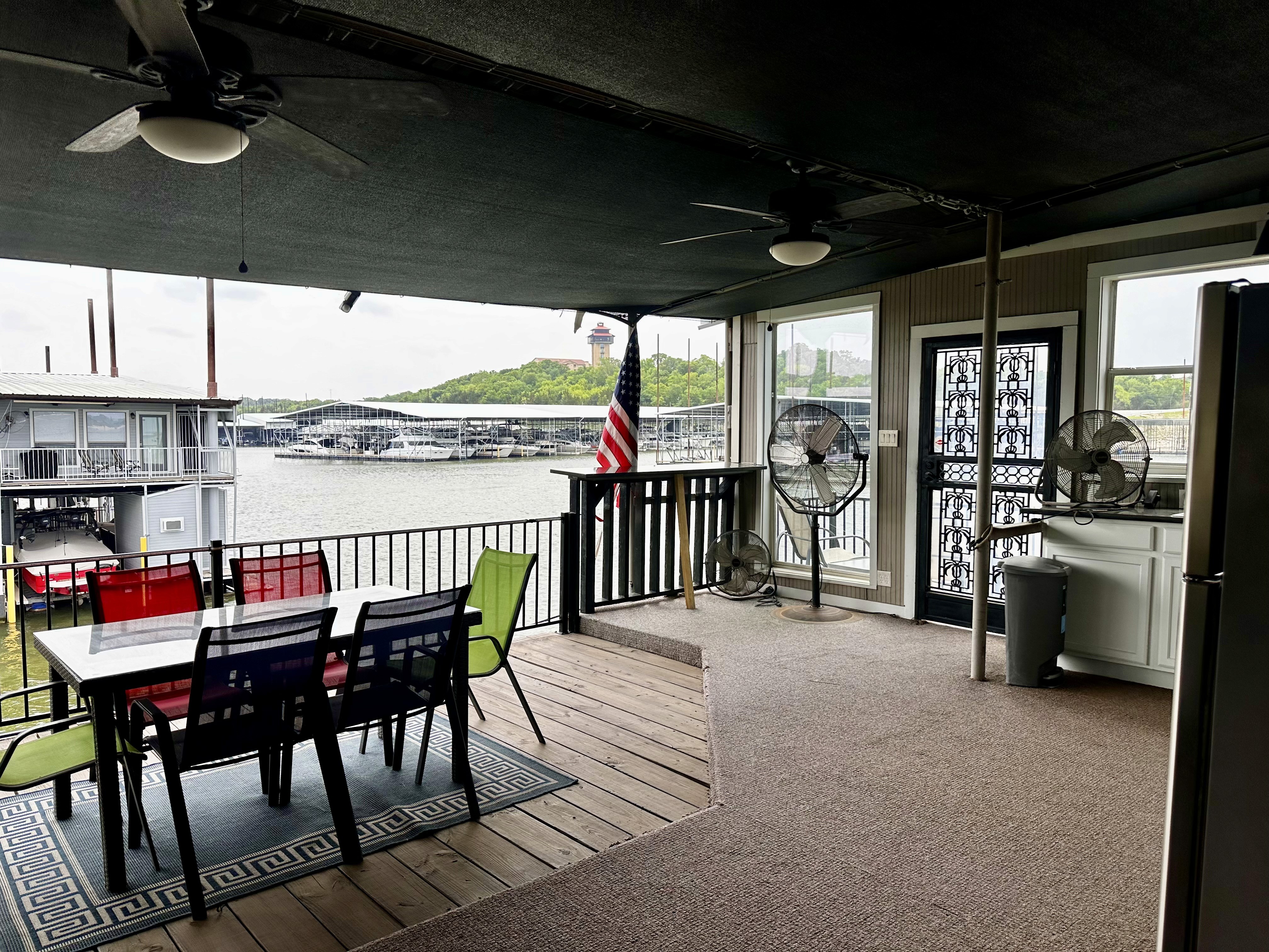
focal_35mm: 24
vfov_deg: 56.8
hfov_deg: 71.6
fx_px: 880
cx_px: 634
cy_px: 476
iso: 80
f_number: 1.78
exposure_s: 1/1517
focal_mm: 6.86
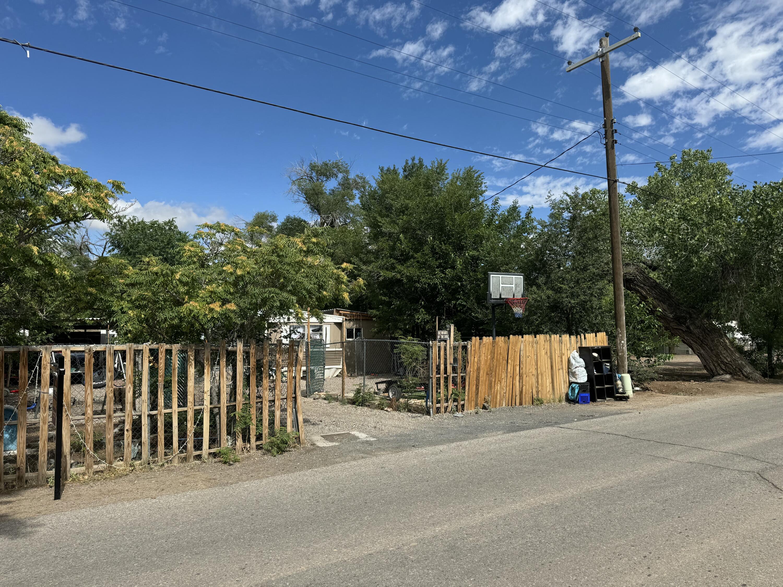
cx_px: 392
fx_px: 543
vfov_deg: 56.8
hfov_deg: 71.6
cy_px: 294
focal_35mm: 24
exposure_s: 1/4608
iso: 80
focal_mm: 6.76
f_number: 1.78
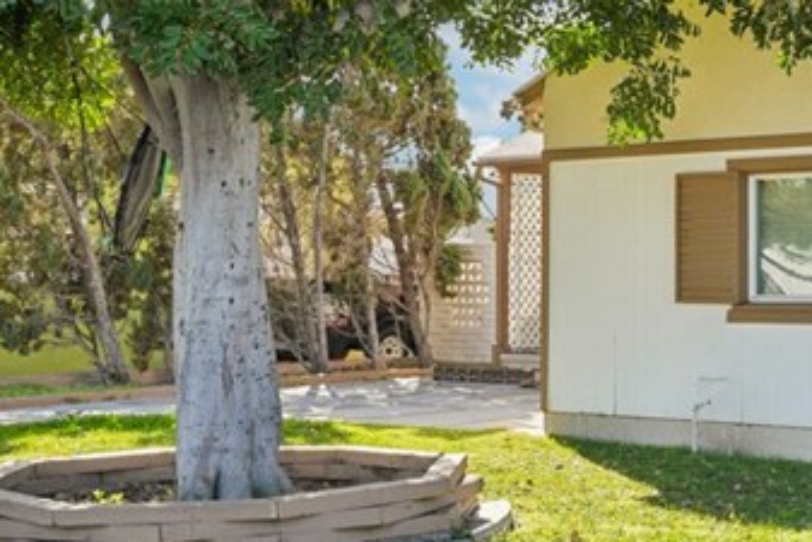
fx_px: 1918
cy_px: 245
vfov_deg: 16.1
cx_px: 665
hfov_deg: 23.5
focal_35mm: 85
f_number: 8
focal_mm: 28
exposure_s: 1/125
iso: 100
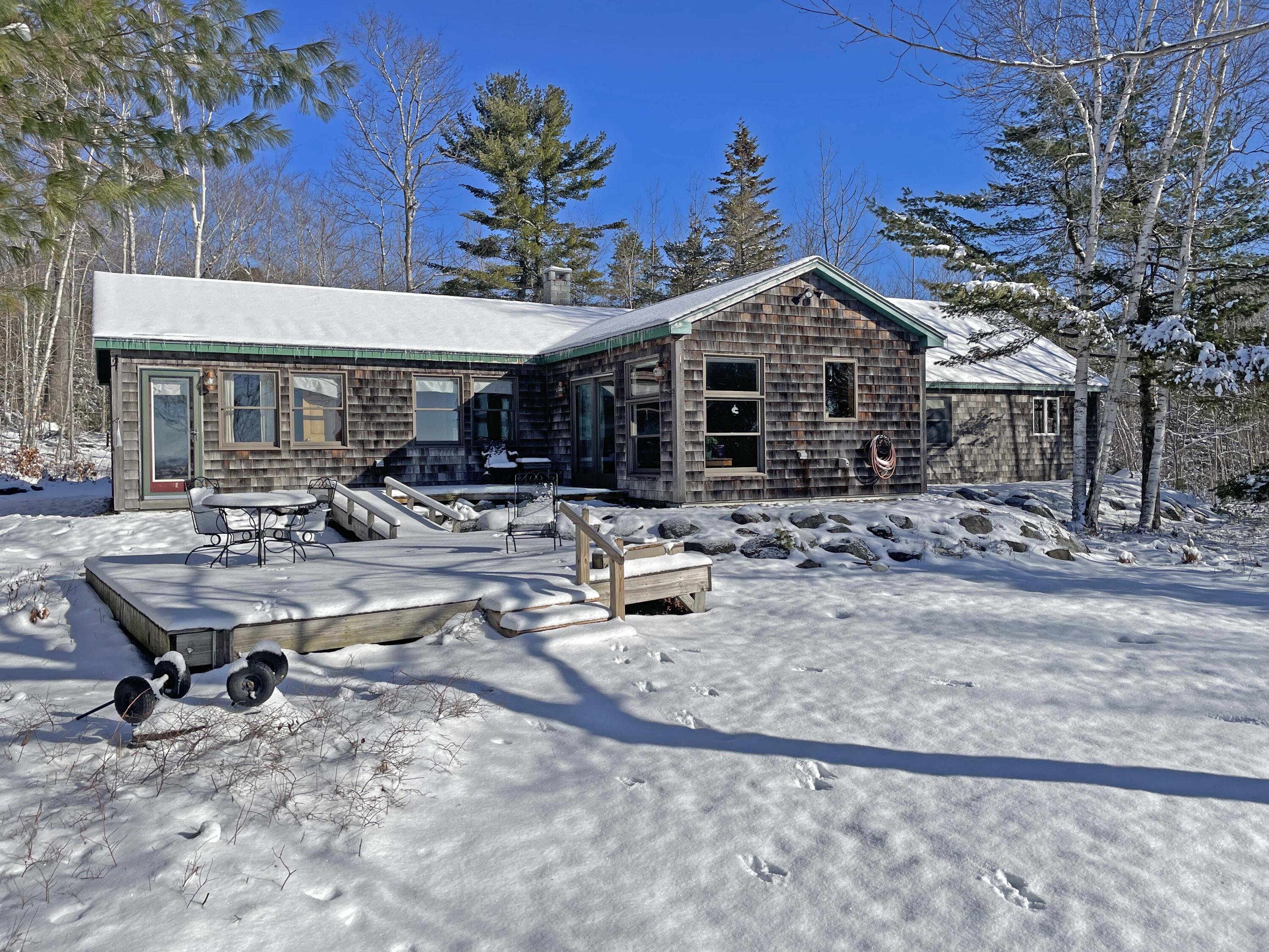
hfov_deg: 67.3
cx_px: 634
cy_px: 476
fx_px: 953
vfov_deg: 53.1
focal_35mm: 26
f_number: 1.6
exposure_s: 1/7299
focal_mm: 4.2
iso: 32
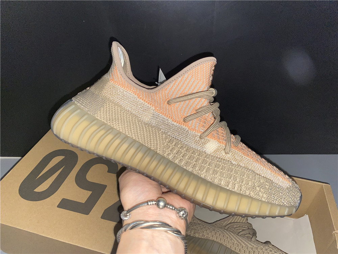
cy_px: 127
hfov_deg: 67.3
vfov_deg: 53.1
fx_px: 254
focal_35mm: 26
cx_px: 169
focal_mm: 4.25
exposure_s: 1/40
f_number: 1.8
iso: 50
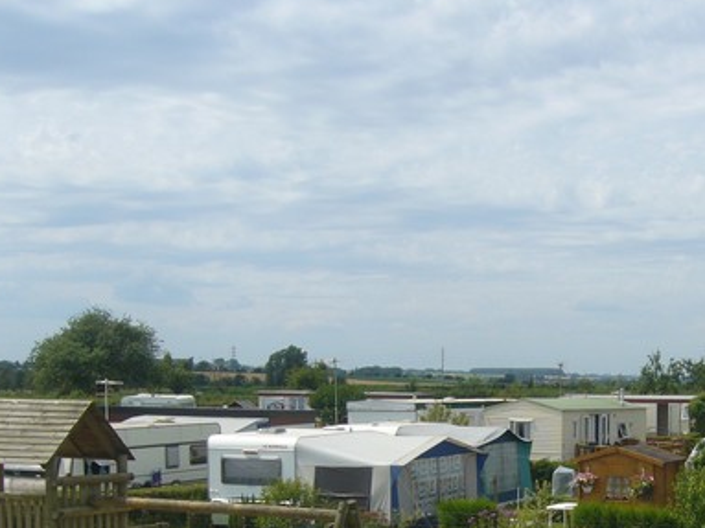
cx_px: 591
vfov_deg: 22.4
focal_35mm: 64
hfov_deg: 29.4
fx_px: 1303
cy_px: 470
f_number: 5.6
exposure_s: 1/500
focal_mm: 5.8
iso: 80
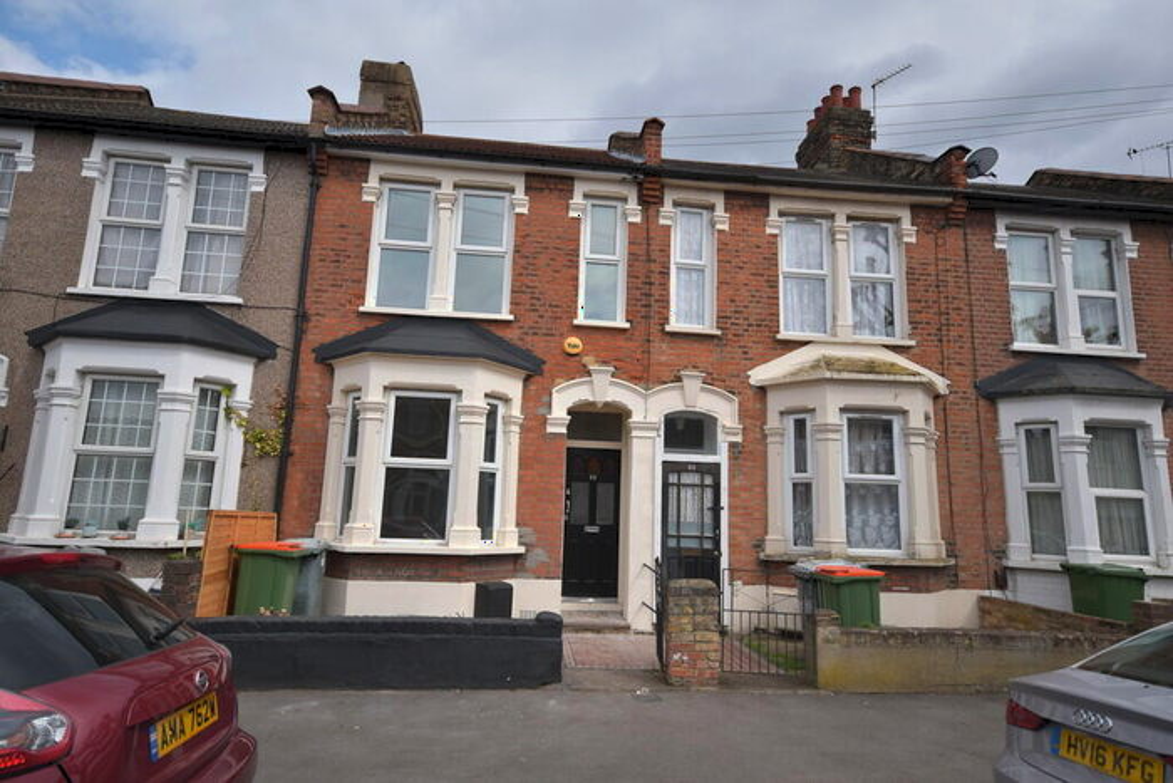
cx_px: 586
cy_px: 392
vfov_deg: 59.5
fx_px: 684
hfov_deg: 81.2
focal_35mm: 21
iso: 200
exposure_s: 1/1000
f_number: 4.8
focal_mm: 14
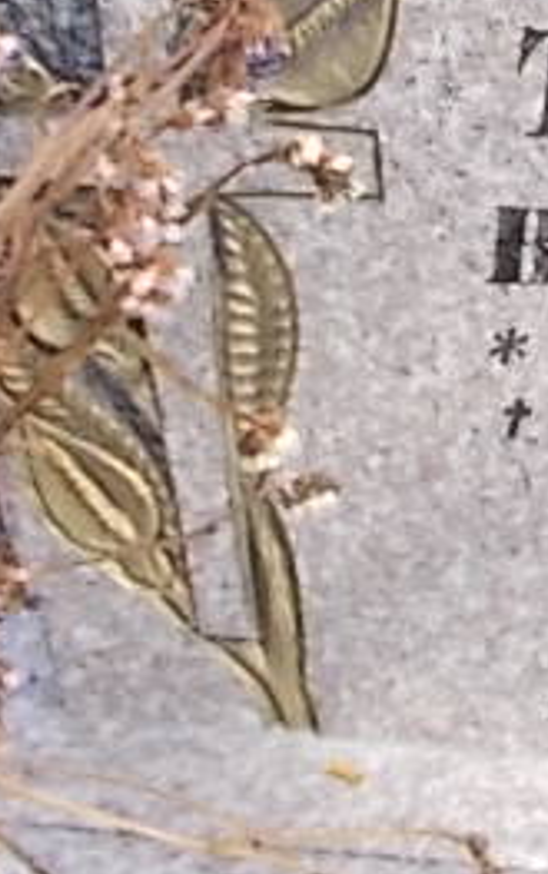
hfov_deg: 17.1
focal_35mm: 67
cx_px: 883
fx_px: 1597
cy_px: 110
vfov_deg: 29.5
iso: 80
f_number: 3.2
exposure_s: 1/250
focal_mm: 4.6
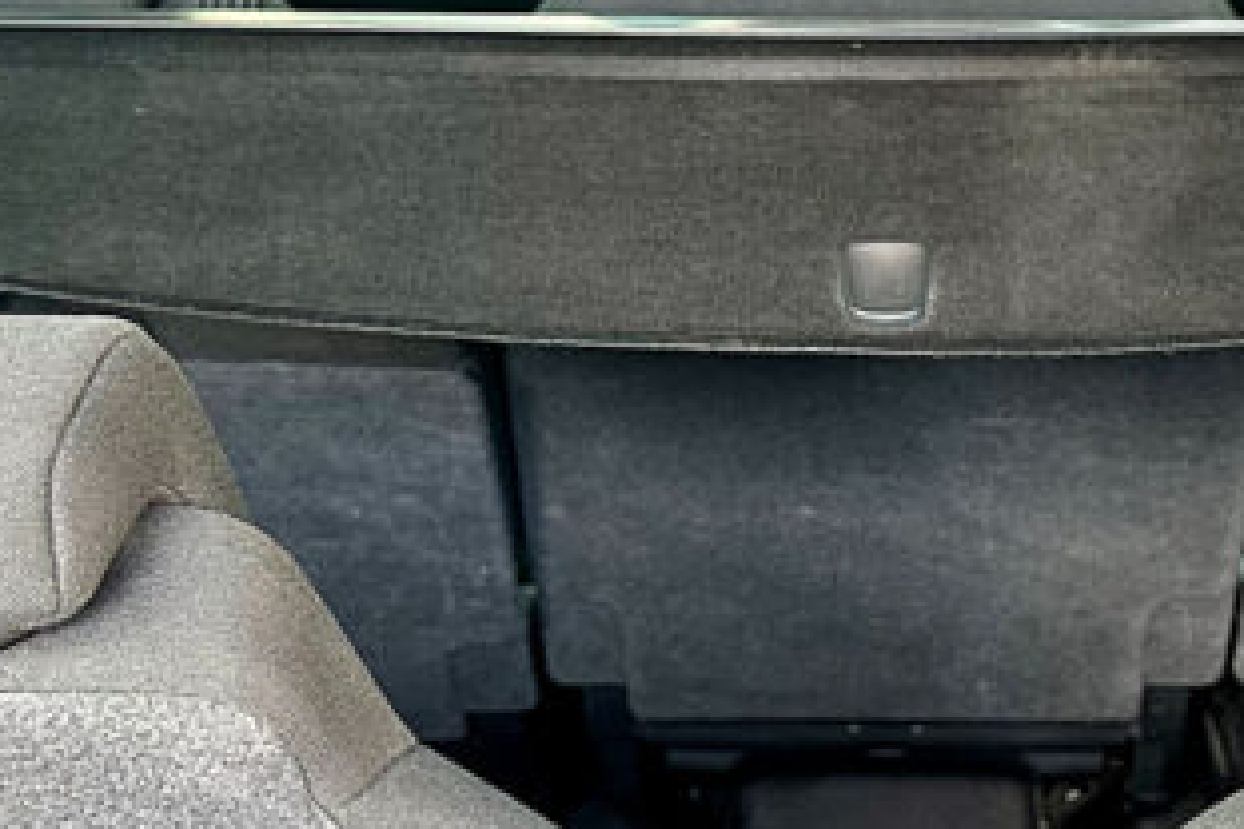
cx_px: 869
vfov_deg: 21.2
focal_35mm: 64
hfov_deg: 31.1
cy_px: 375
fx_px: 2211
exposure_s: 1/105
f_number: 1.78
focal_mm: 6.86
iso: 250
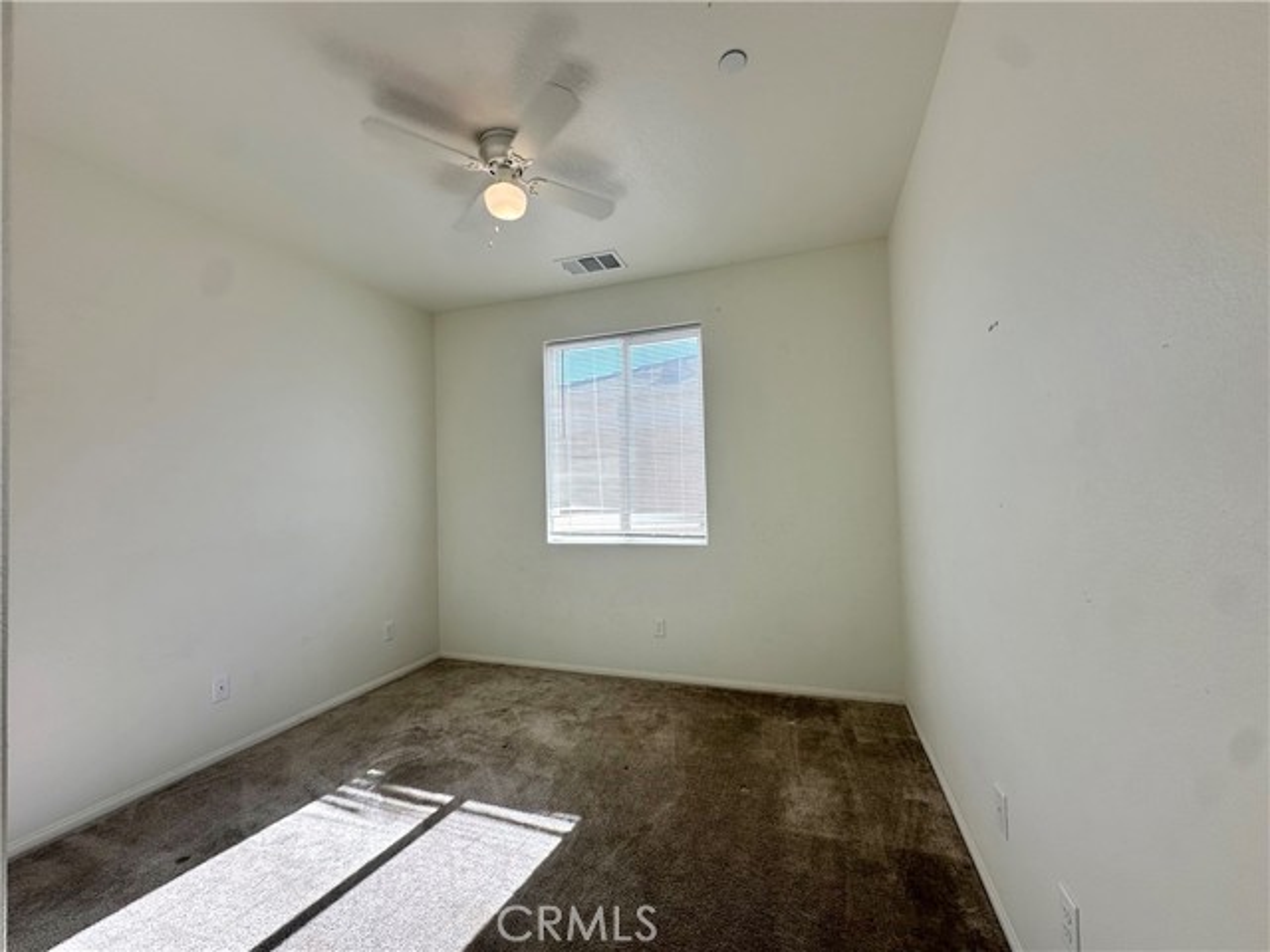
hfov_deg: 102.1
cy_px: 476
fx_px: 514
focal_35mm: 14
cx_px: 635
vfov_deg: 85.7
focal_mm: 2.22
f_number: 2.2
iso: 40
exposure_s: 1/313
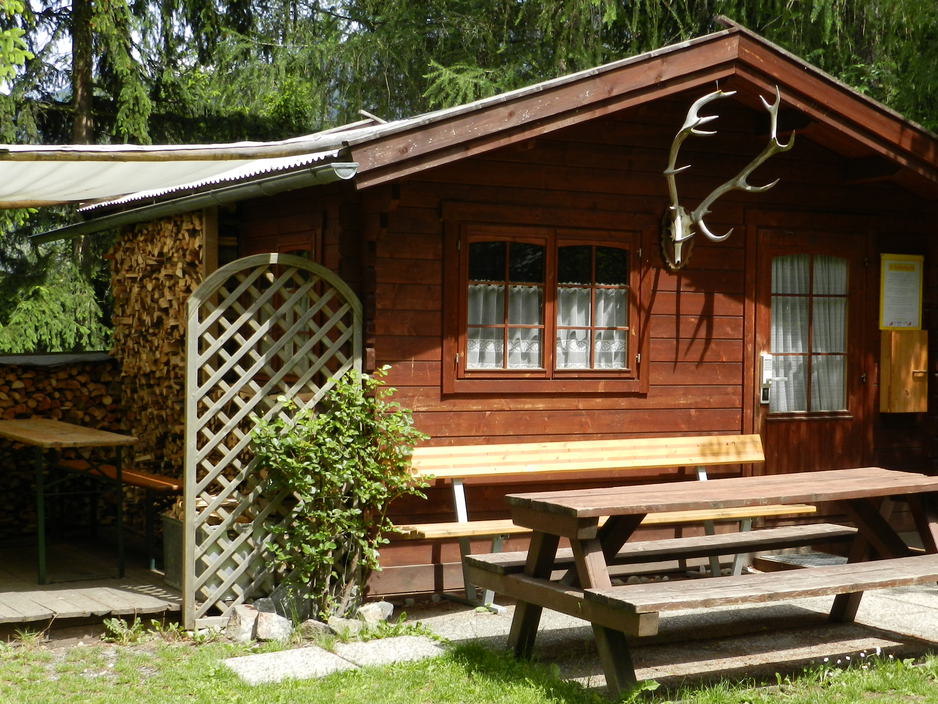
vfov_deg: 25.2
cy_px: 387
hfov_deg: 33.2
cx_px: 551
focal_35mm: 58
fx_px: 1572
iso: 160
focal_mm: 8.1
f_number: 4.2
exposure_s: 1/400
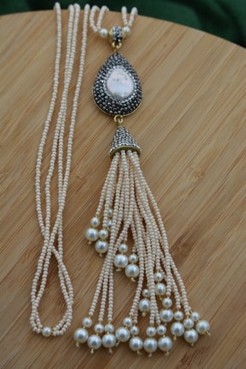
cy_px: 184
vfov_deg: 29.9
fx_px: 691
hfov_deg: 20.2
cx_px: 123
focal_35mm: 68
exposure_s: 1/80
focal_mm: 45
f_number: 8
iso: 100
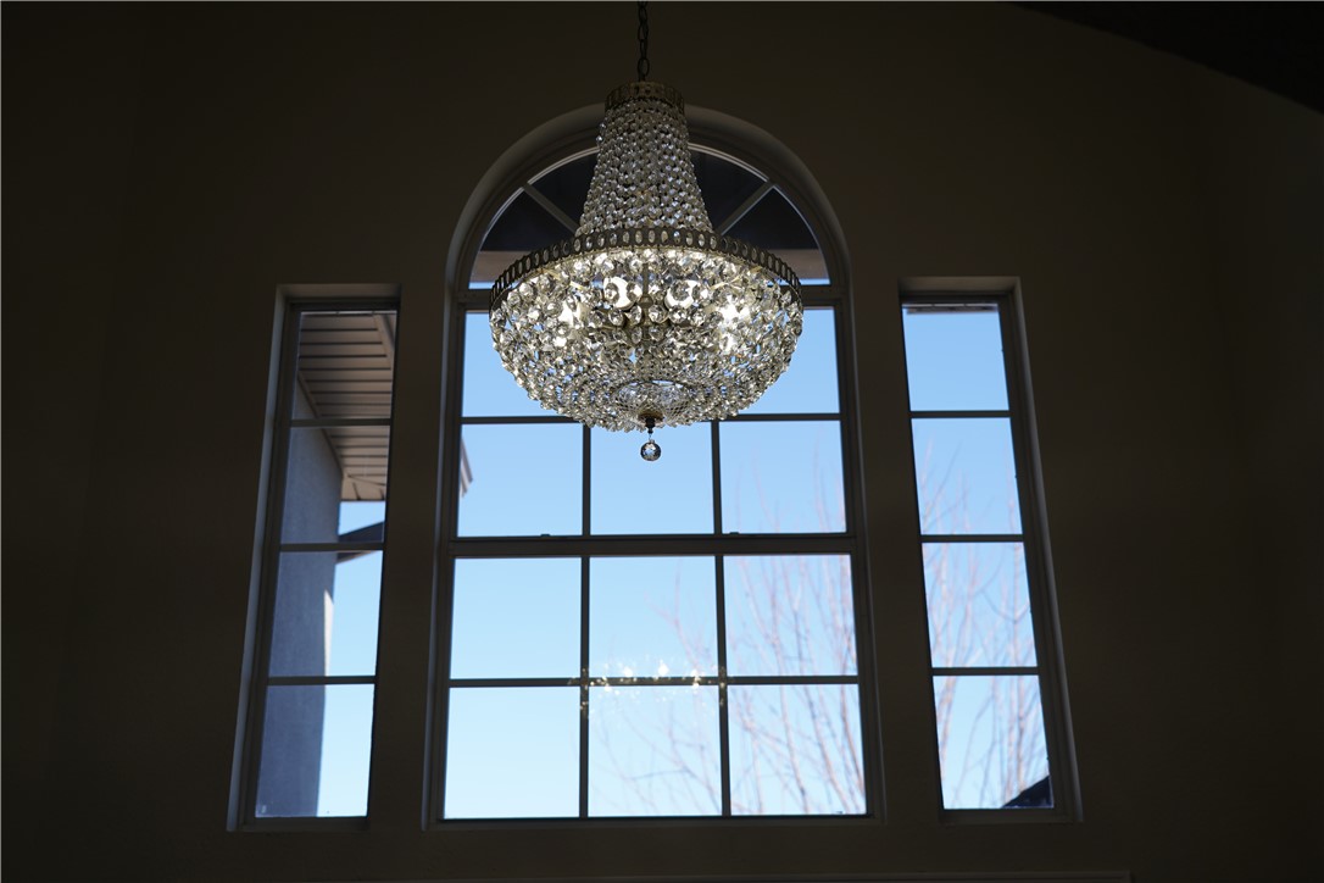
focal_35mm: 39
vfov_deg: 34.2
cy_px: 442
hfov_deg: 49.6
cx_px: 662
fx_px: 1434
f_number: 4.5
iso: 100
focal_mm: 39
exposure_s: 1/250
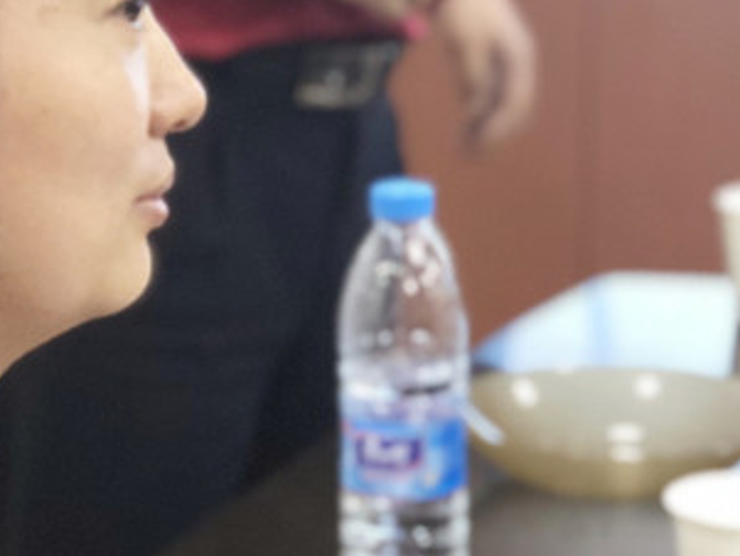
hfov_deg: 16.2
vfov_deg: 12.3
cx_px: 214
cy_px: 245
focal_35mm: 121
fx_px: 2588
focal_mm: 6
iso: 160
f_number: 2.4
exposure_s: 1/15
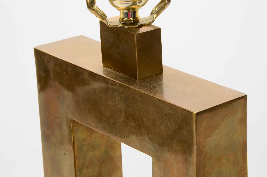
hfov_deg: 14.0
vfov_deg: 9.3
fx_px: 1088
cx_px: 134
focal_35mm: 147
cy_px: 88
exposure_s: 1/160
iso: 200
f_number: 16
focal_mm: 98
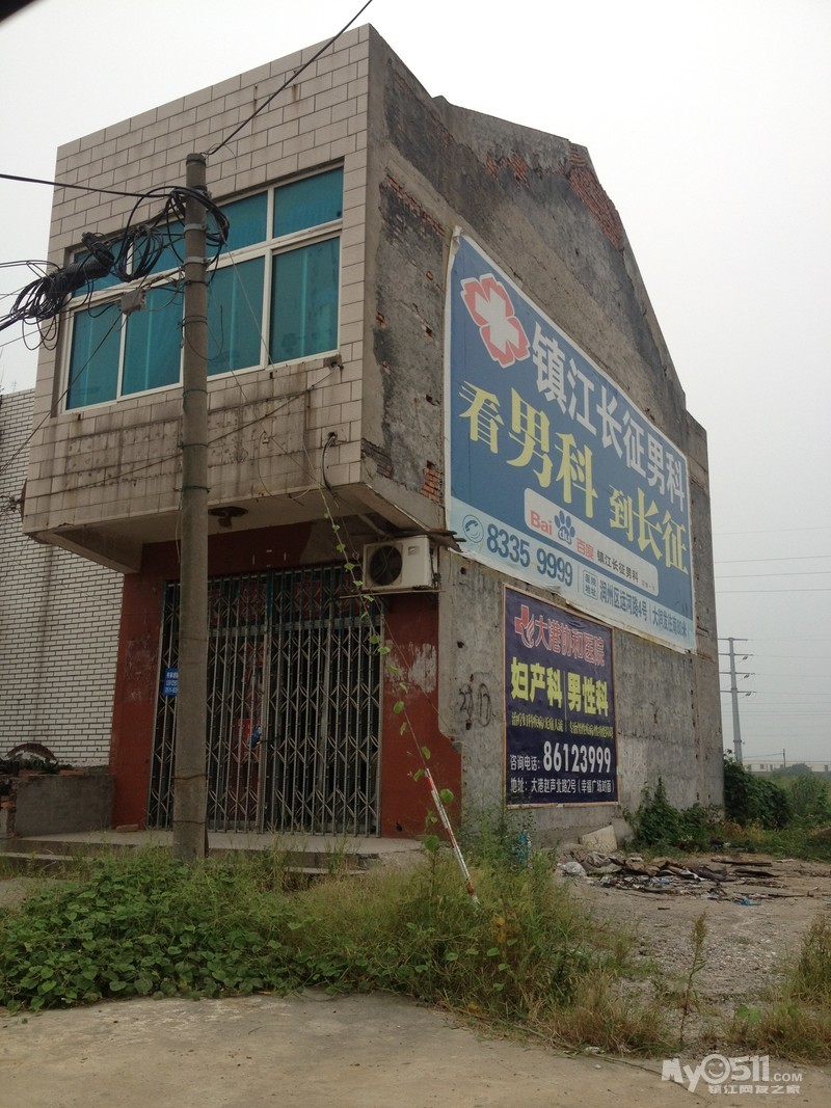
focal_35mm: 35
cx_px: 416
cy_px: 554
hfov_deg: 40.7
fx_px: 1121
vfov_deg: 52.6
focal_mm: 4.28
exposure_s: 1/397
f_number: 2.4
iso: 64
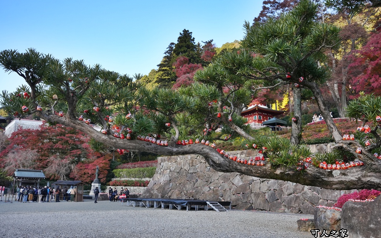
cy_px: 124
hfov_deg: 58.2
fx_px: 342
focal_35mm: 33
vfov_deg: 38.4
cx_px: 190
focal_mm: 31.9
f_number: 8
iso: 1000
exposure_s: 1/640
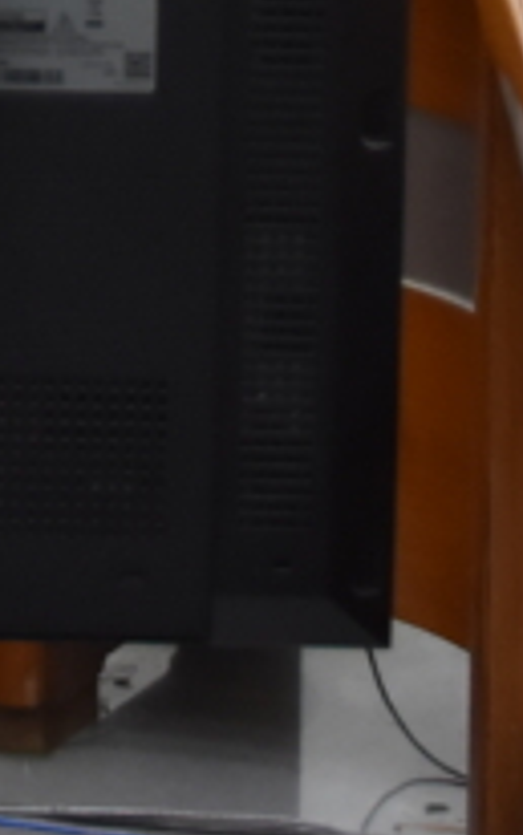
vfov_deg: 6.1
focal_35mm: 331
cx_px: -316
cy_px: -944
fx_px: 7534
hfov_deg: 4.0
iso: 800
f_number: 4.5
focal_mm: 29
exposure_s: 1/80
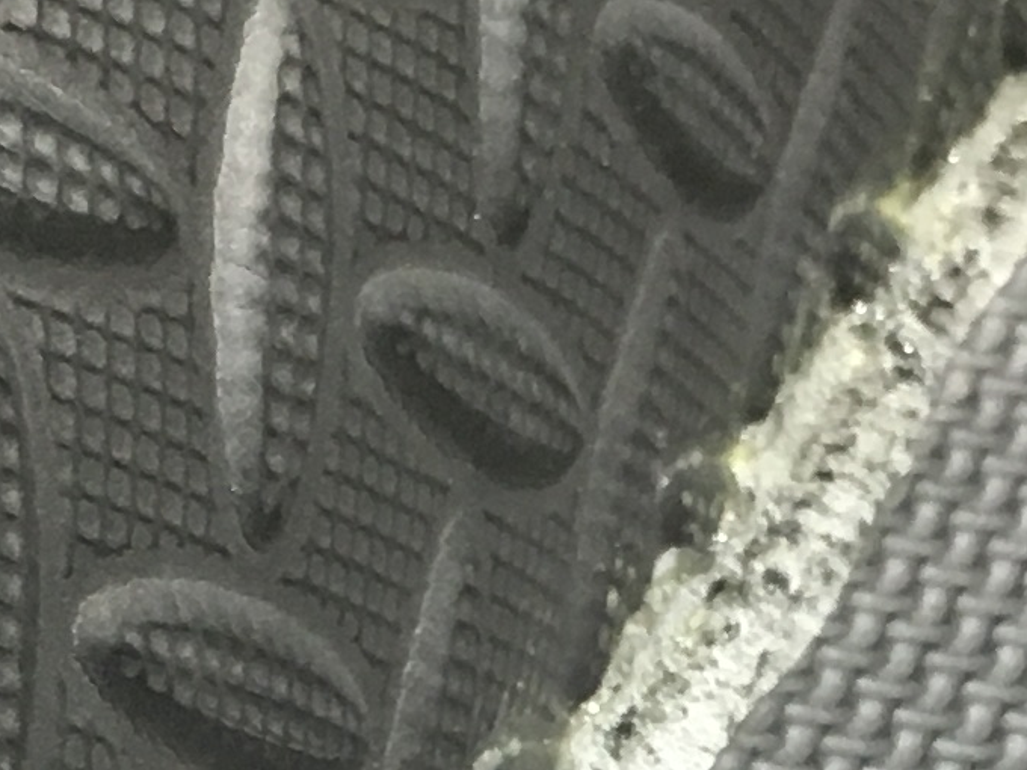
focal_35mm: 172
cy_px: 1315
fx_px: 5103
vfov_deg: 8.4
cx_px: 909
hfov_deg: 11.4
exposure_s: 1/30
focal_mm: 4.15
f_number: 2.2
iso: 80
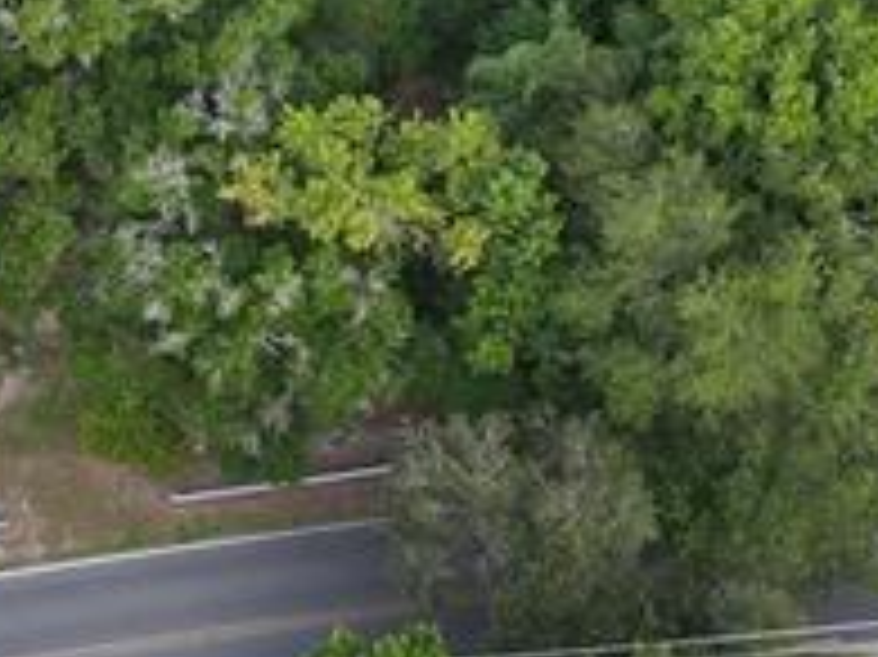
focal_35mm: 126
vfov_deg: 11.0
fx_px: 3194
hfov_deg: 15.6
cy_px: -486
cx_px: 365
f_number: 2.8
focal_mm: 4.5
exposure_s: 1/120
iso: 110
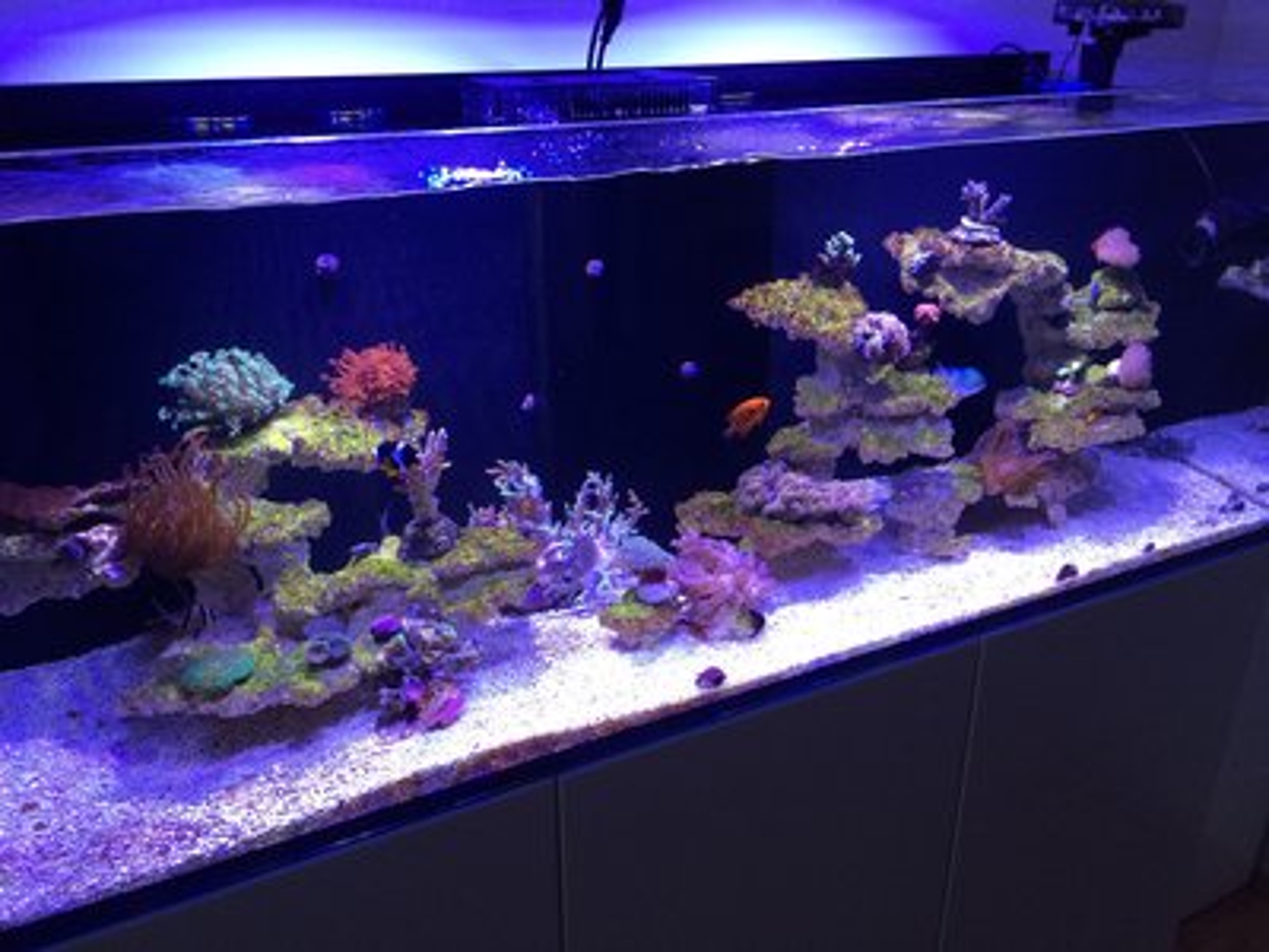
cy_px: 476
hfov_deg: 61.7
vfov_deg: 48.2
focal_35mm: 29
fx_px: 1063
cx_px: 634
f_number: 2.2
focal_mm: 4.15
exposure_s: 1/33
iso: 64
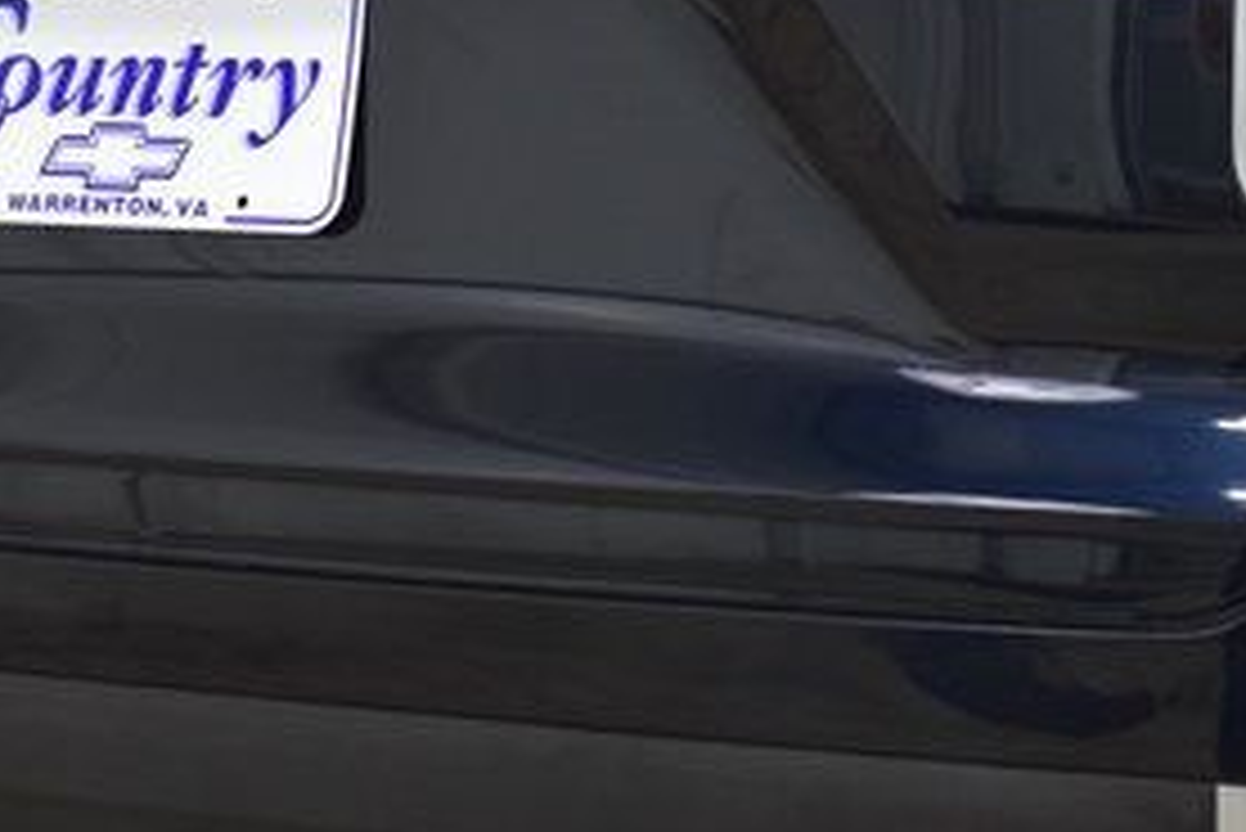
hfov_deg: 18.4
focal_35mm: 111
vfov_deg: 12.3
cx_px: 499
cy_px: 546
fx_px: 3844
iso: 1600
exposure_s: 1/60
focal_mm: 32
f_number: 4
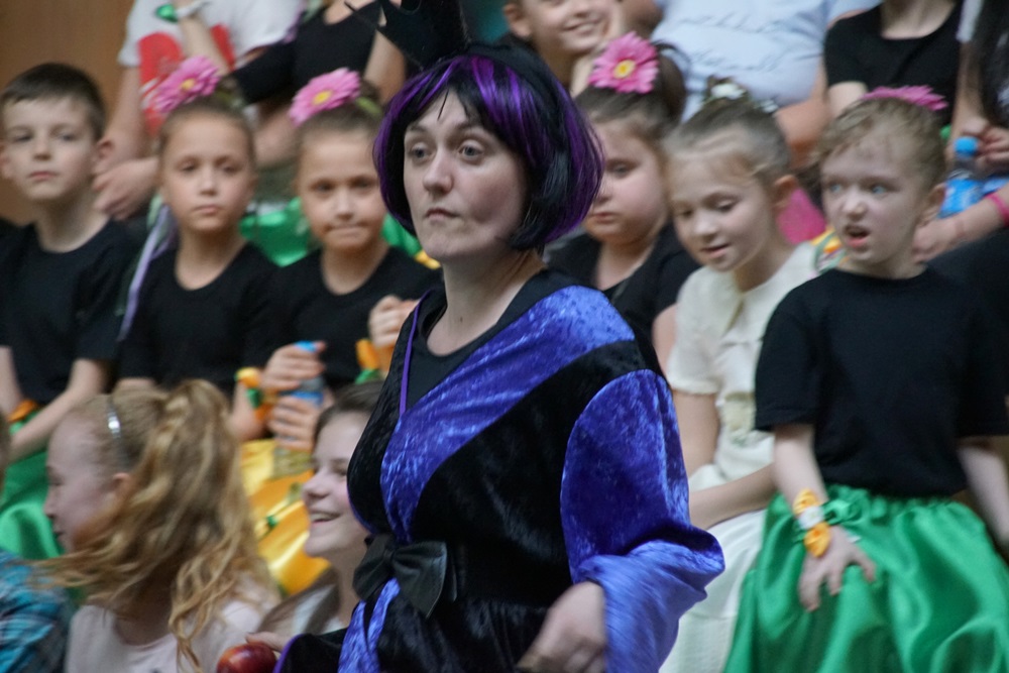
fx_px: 6727
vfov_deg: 5.7
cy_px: 336
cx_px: 504
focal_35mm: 240
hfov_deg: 8.6
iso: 3200
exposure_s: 1/60
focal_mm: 160
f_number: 6.3
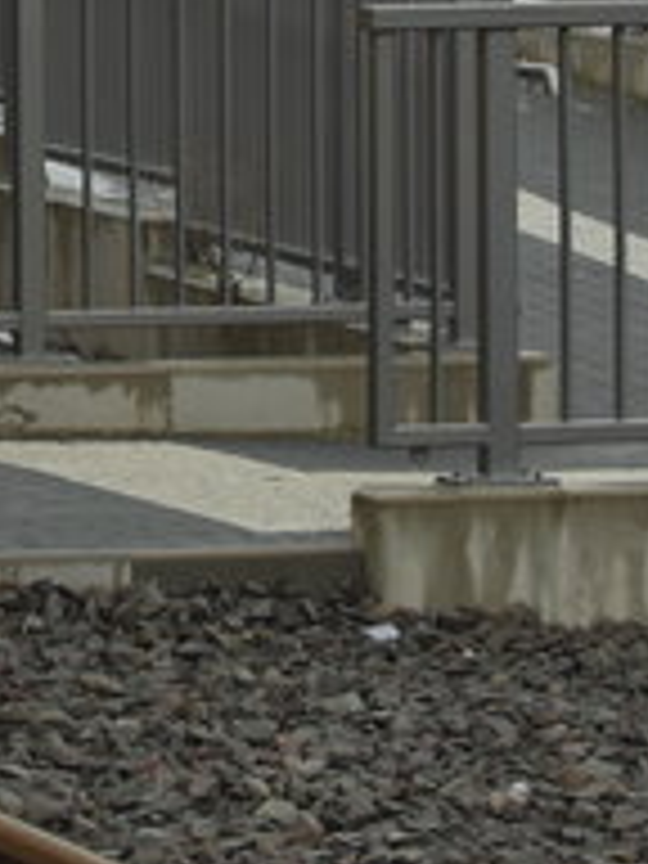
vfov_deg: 6.2
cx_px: -698
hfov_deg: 4.6
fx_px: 7887
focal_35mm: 316
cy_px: -333
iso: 100
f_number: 5.6
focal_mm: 35
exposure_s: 1/640
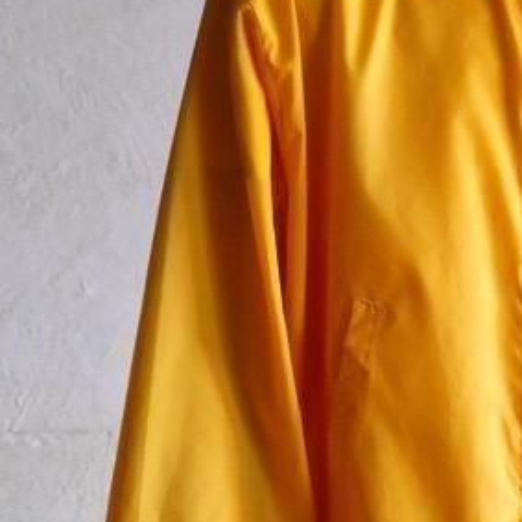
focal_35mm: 266
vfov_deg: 6.6
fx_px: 4538
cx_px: 546
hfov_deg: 6.6
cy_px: 407
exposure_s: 1/125
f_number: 3.9
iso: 1600
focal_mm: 50
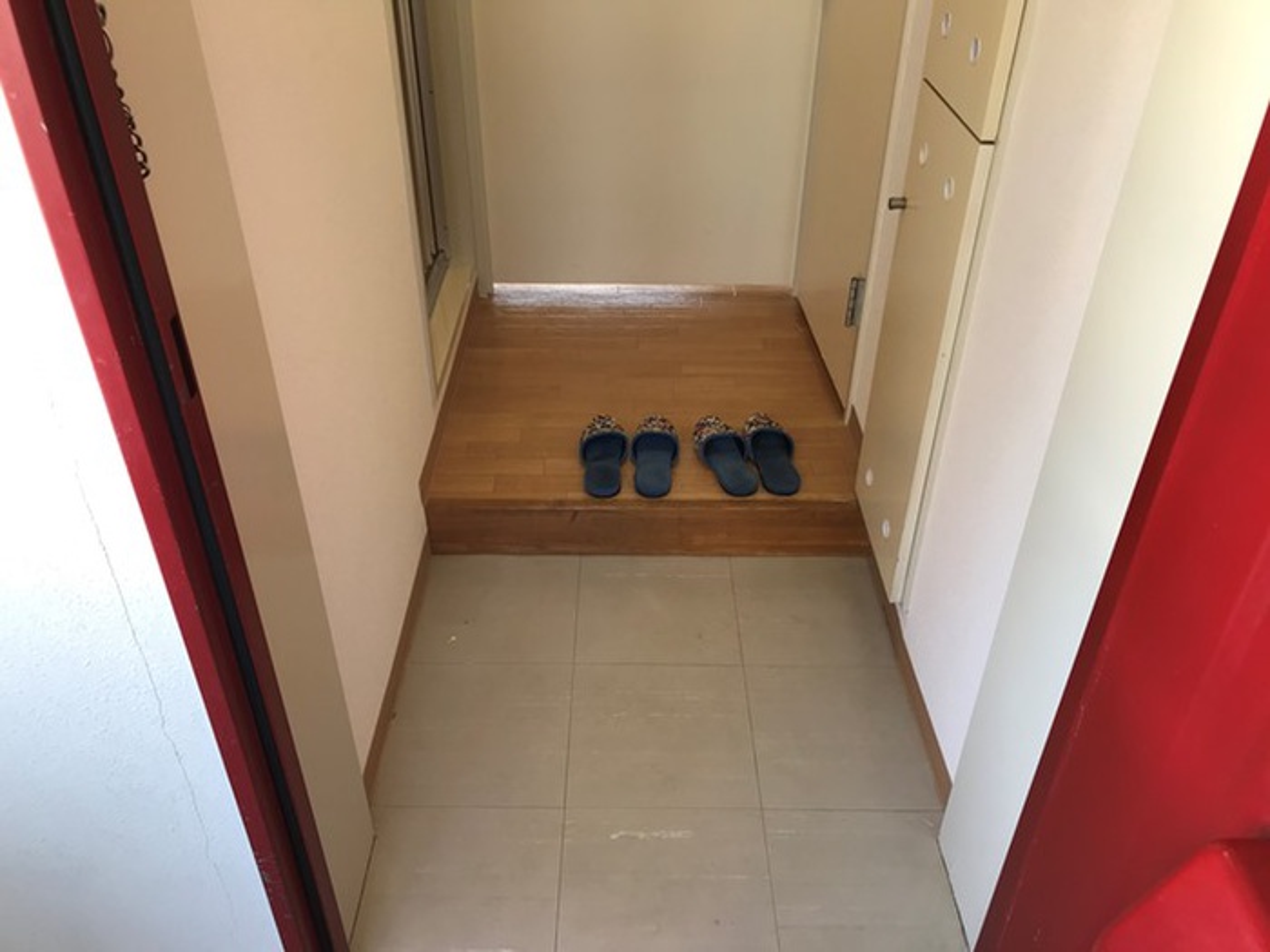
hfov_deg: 63.4
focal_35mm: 28
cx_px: 635
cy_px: 476
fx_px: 1027
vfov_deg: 49.7
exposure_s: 1/50
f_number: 1.8
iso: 25
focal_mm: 3.99
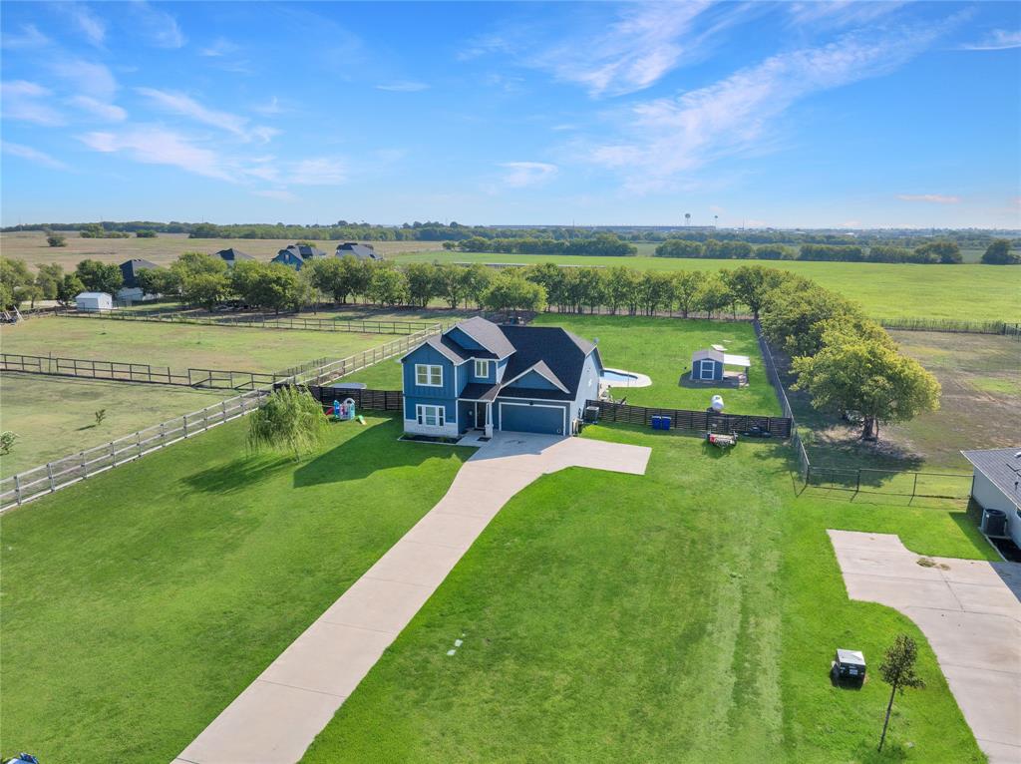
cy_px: 382
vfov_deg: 56.7
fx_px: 707
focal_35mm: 24
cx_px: 510
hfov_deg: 71.6
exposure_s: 1/200
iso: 100
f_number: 8
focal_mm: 12.29
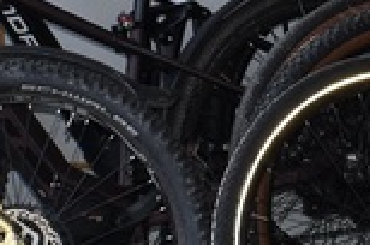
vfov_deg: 6.5
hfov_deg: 9.7
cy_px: 132
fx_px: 2164
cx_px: 389
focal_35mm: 211
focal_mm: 18
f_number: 5.6
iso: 320
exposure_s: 1/125
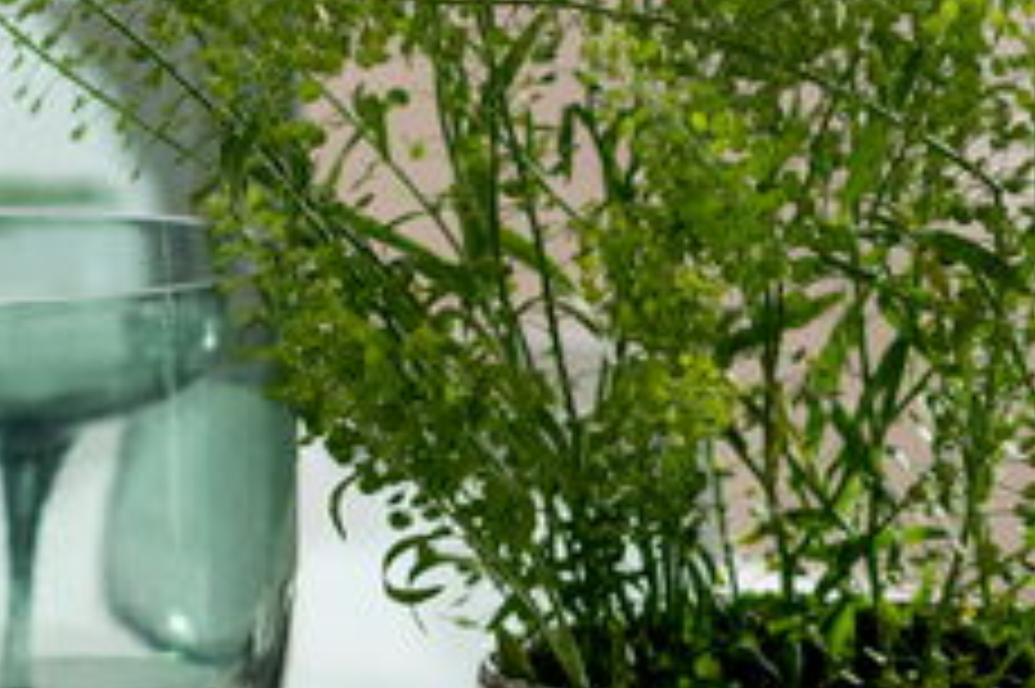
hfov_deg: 3.5
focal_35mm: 592
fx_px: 17007
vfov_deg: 2.3
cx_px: 356
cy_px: 425
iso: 100
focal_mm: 85
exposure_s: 1/20
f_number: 4.5
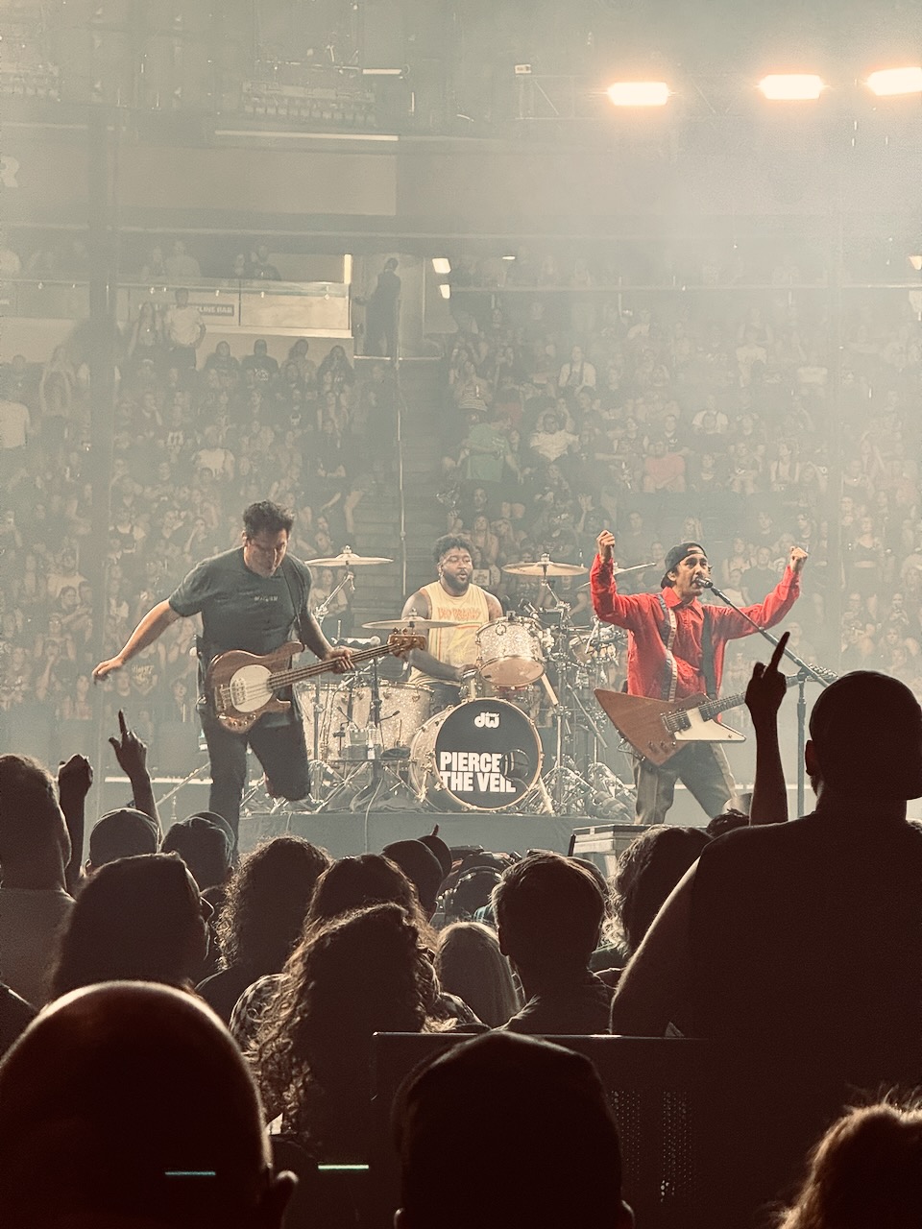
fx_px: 4262
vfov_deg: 16.4
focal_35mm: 120
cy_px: 614
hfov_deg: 12.3
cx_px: 461
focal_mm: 15.66
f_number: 2.8
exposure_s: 1/100
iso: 160
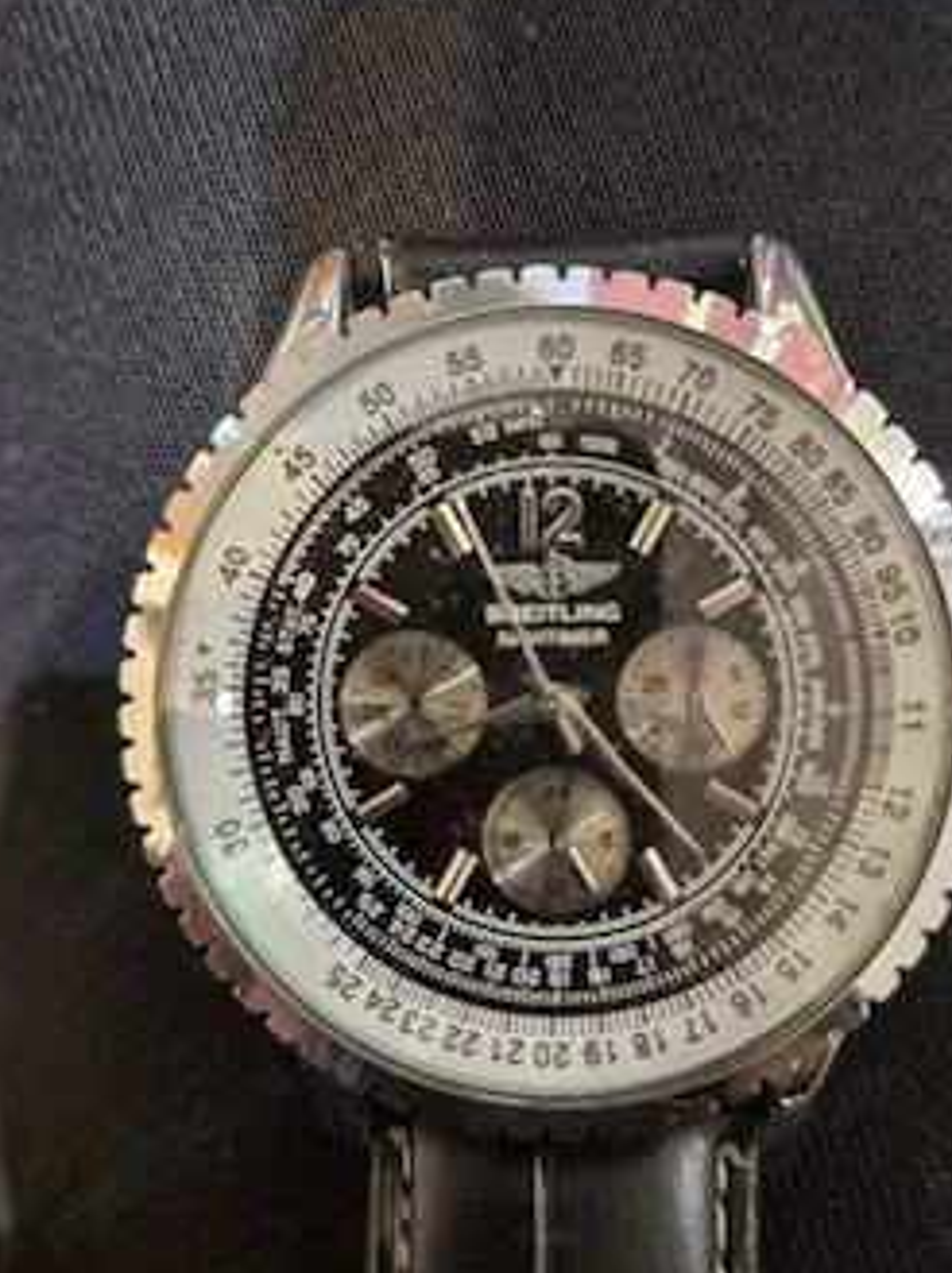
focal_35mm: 28
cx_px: 542
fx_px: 1029
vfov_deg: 63.5
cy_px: 600
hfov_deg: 49.5
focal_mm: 5.4
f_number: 1.8
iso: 1600
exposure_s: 1/33
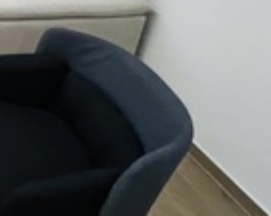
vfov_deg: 30.8
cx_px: -115
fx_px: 345
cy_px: -27
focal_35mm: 43
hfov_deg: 29.7
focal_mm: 1.57
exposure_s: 1/50
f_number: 1.8
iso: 640
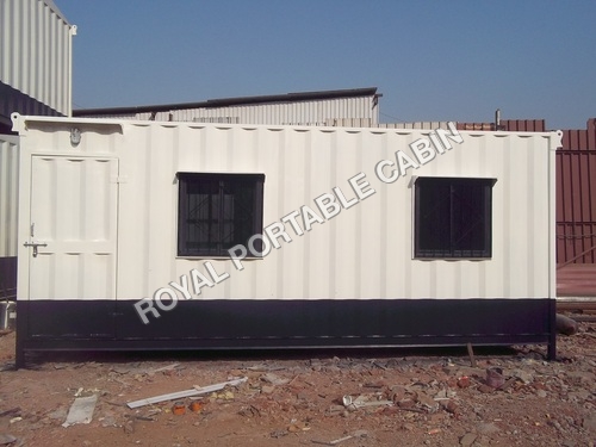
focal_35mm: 32
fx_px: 551
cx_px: 298
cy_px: 224
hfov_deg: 56.8
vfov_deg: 44.2
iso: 80
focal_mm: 5.7
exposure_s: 1/640
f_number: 5.5
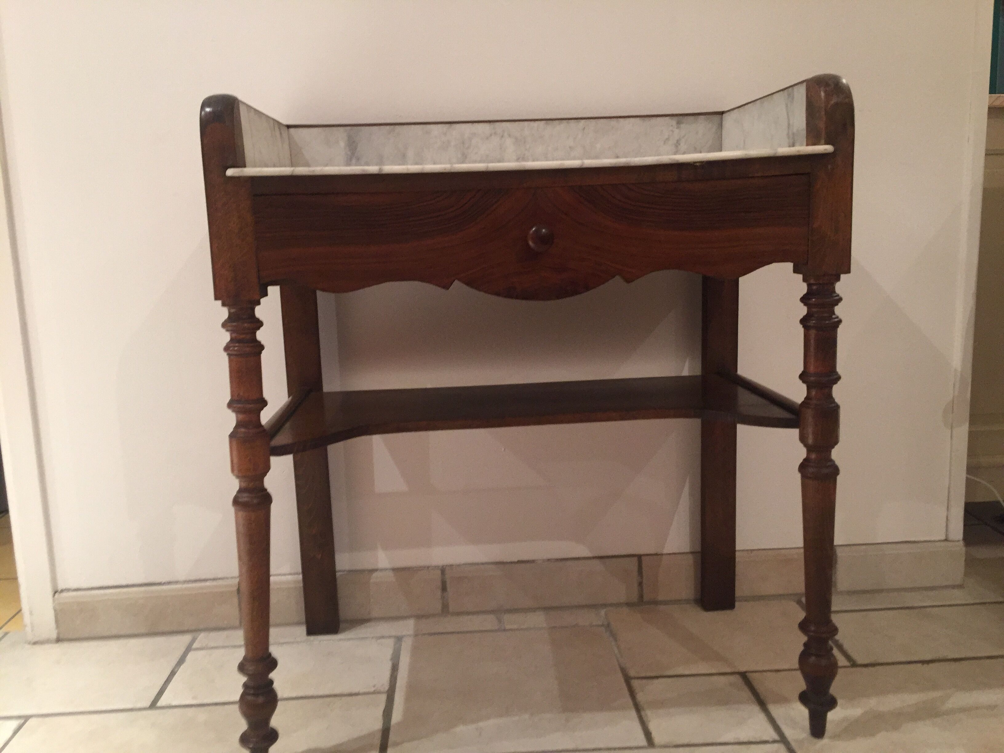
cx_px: 502
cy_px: 376
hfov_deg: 61.7
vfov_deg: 48.2
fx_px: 841
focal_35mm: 29
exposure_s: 1/17
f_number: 2.2
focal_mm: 4.15
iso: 250
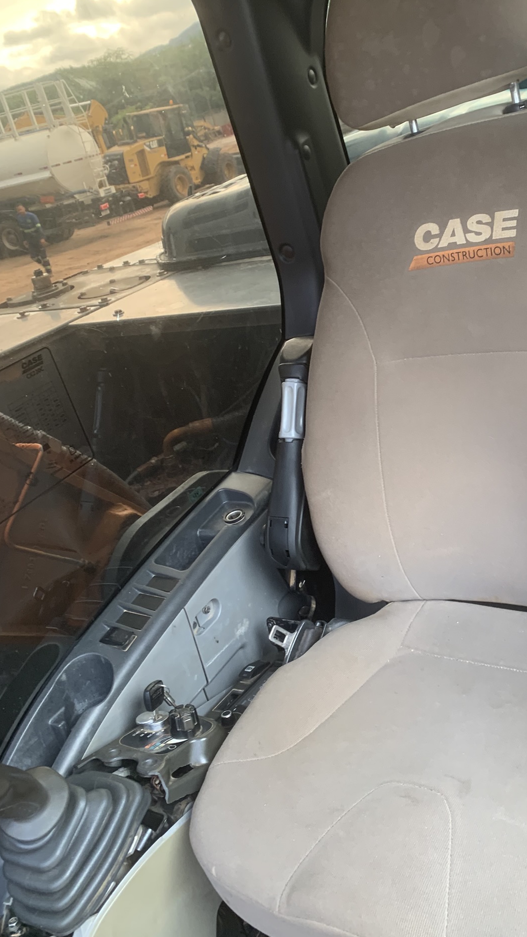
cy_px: 460
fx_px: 770
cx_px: 357
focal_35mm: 31
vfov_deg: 62.6
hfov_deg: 37.3
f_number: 1.8
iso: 100
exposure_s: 1/76
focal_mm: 4.25
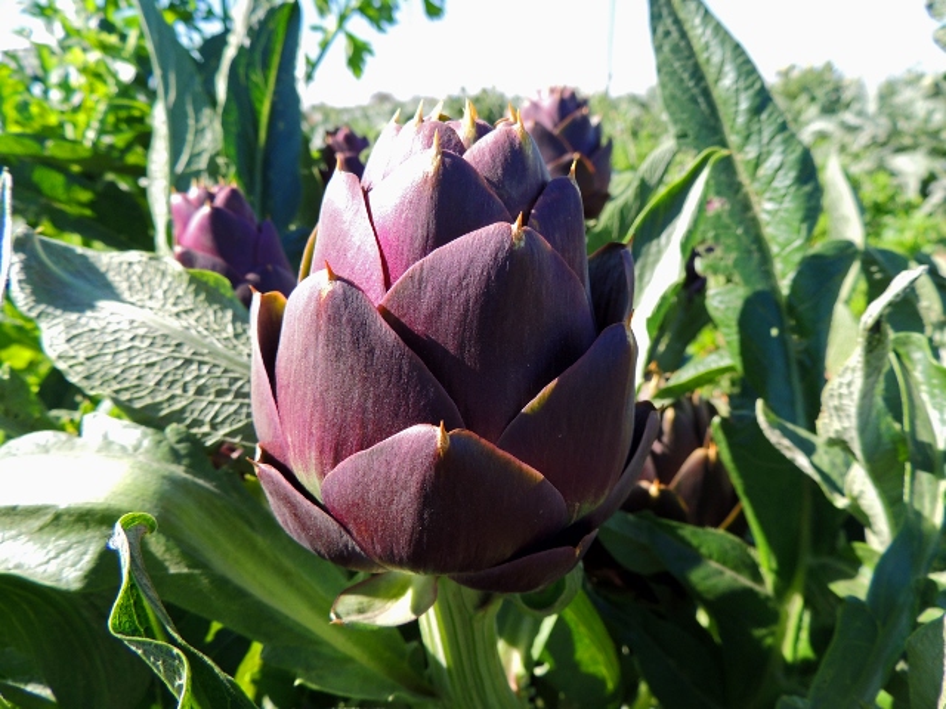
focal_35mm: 24
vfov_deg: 56.8
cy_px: 354
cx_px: 473
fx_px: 656
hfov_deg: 71.6
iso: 100
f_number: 3
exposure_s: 1/500
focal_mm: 4.3
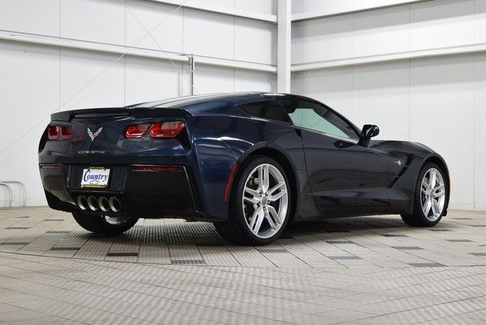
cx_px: 243
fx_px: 851
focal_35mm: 63
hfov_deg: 31.9
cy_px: 162
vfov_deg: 21.6
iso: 450
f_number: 6.3
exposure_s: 1/15
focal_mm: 42
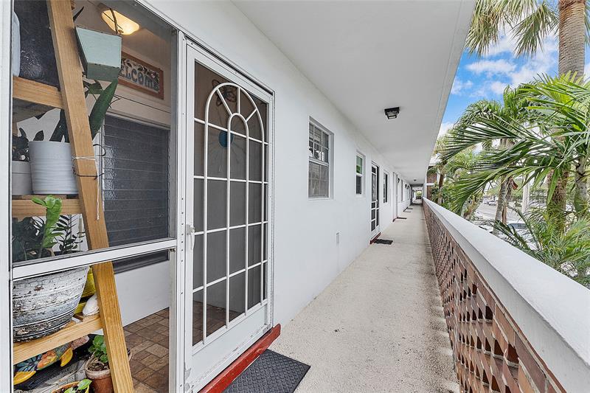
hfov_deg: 100.4
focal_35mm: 15
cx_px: 295
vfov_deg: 77.3
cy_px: 196
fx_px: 246
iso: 200
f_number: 10
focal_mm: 10
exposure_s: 1/60
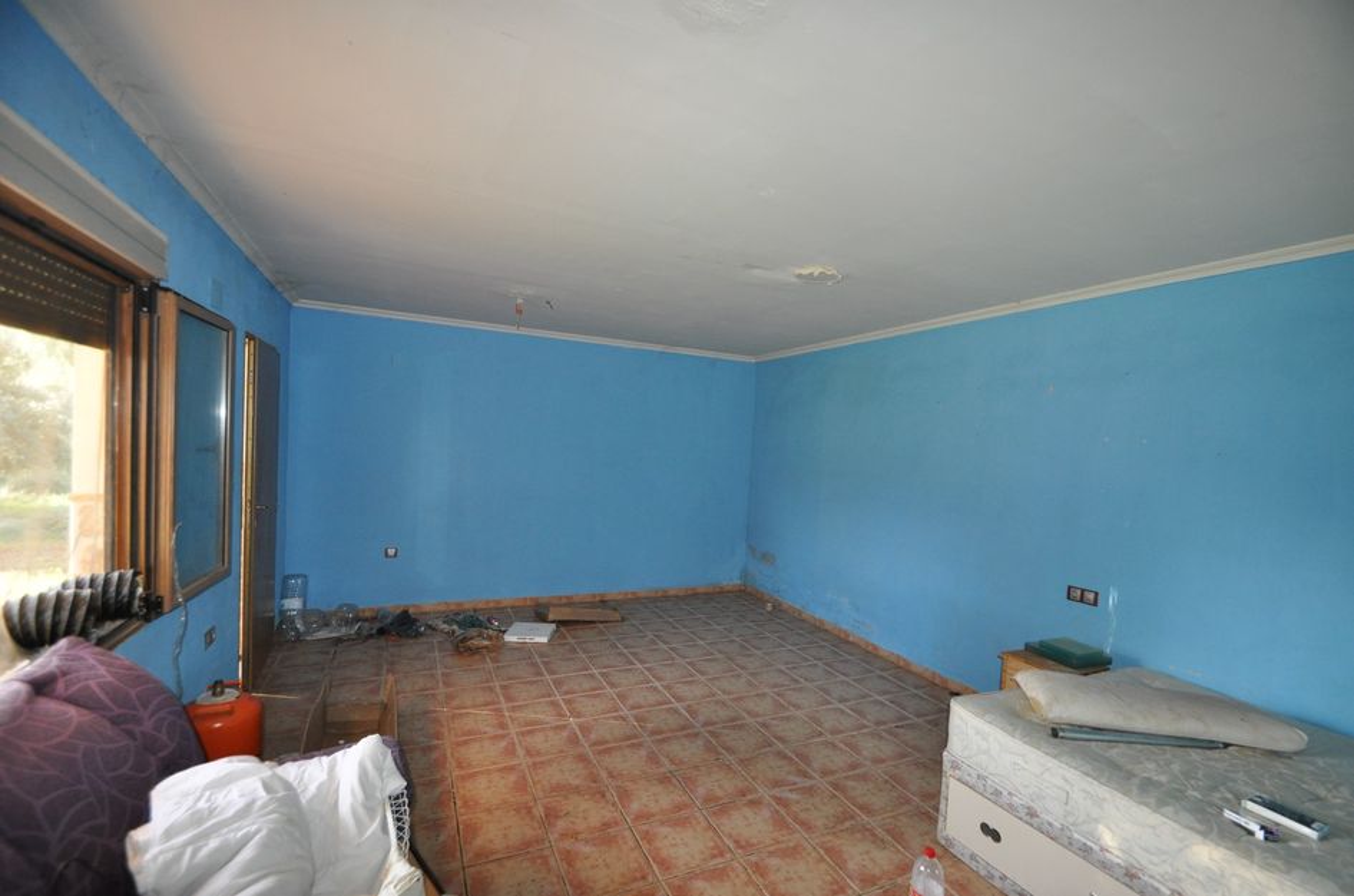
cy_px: 448
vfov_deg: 77.0
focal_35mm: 15
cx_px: 677
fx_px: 563
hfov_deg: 100.5
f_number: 3.5
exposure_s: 1/60
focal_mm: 10
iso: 800
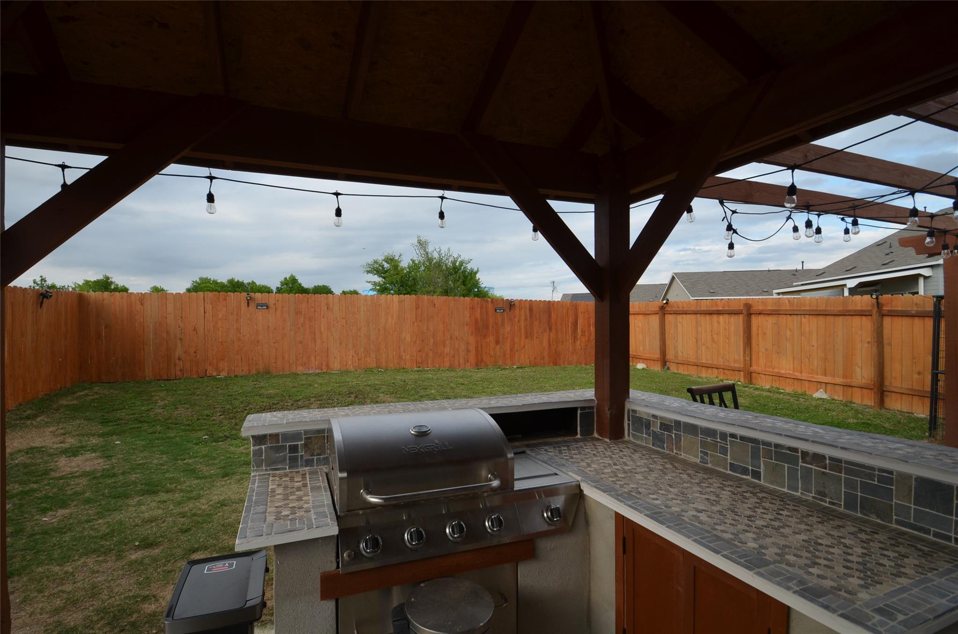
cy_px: 317
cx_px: 479
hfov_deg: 95.1
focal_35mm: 16
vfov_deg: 71.8
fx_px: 438
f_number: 7.1
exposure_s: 1/200
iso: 200
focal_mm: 11
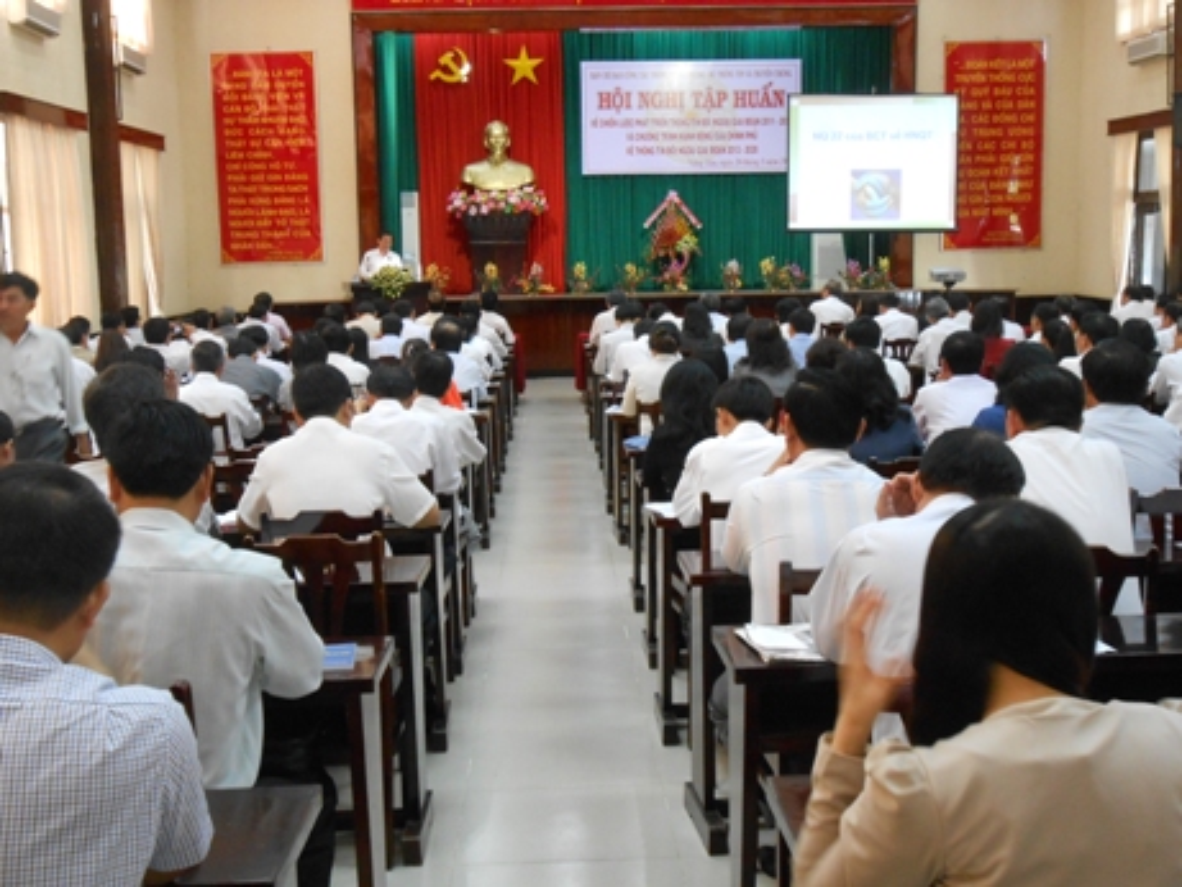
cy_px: 444
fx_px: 1503
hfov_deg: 42.9
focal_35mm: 44
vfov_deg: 32.9
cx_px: 591
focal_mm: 7.8
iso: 400
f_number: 4.5
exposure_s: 1/20
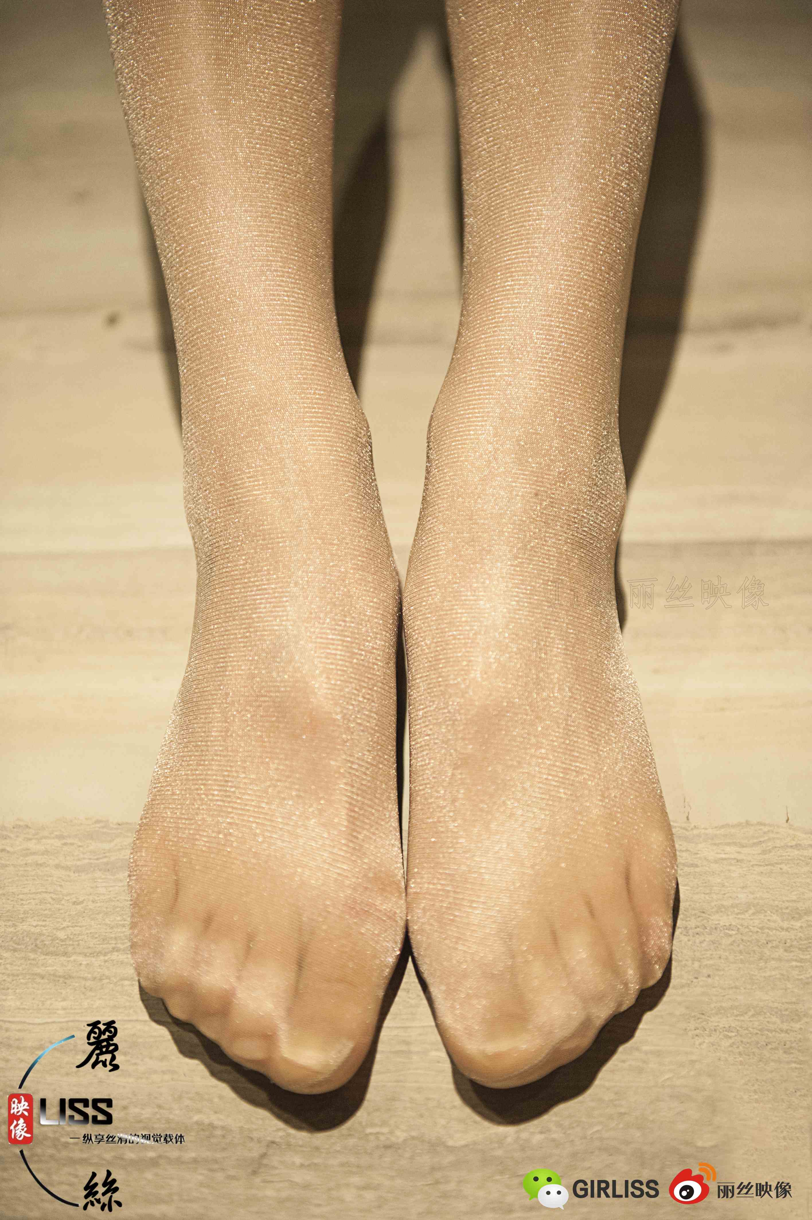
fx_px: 2371
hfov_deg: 19.4
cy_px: 610
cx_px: 406
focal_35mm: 70
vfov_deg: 28.9
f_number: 2.8
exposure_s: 1/80
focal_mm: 70
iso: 2000
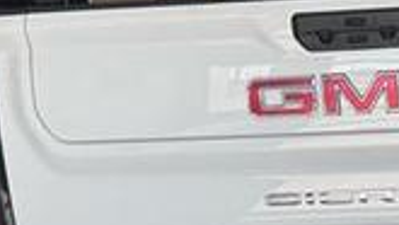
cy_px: 138
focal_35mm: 80
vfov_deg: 15.1
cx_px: 389
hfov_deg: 25.3
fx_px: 847
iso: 80
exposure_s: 1/664
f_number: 1.78
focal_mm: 6.76
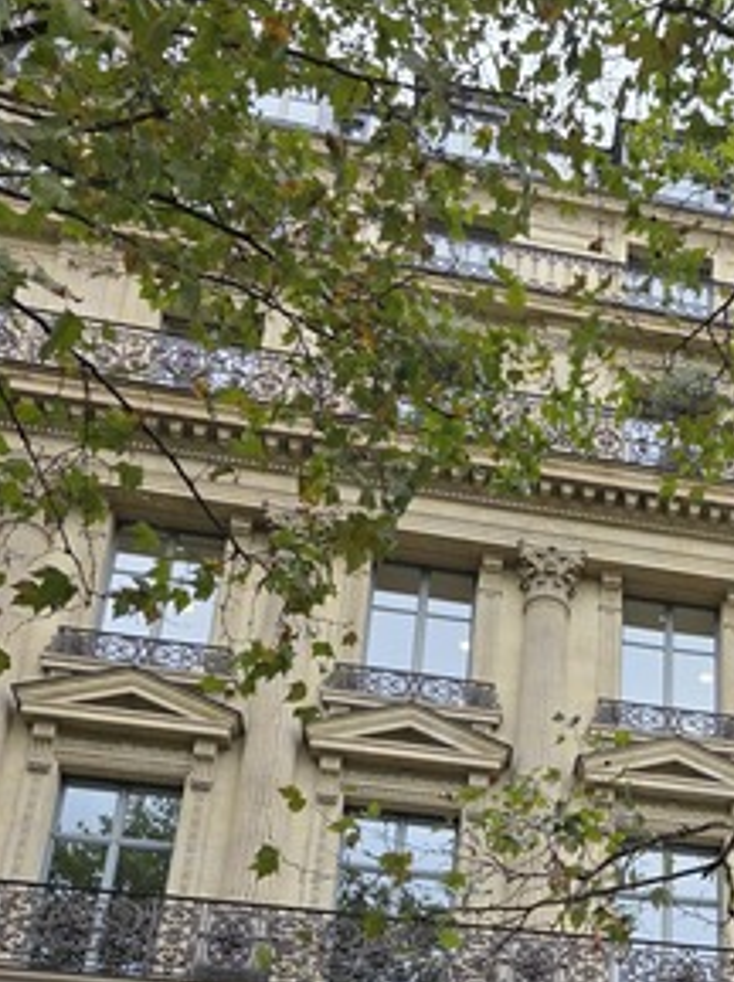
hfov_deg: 27.2
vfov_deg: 34.0
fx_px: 1445
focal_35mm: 51
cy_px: 996
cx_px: 703
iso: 40
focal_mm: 6.3
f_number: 1.7
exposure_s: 1/180
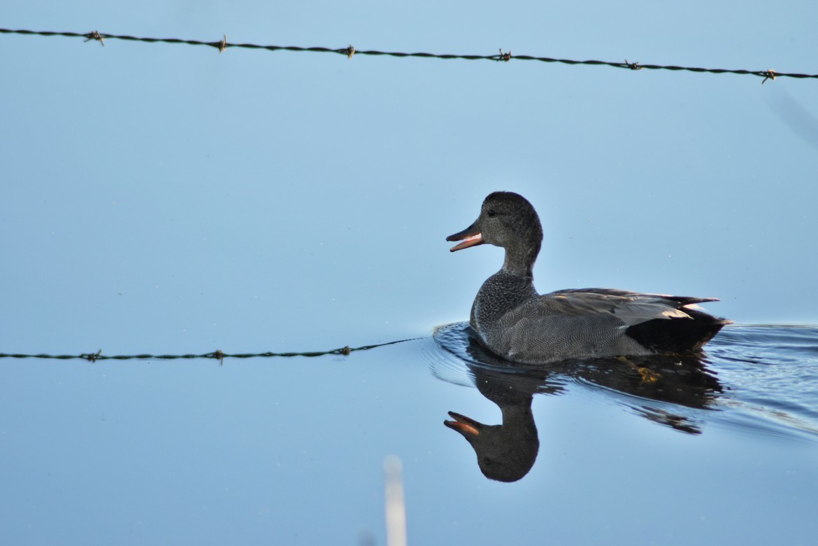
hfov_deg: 4.6
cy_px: 273
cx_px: 409
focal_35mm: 450
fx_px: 10224
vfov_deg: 3.1
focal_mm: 300
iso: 450
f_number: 5.6
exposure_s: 1/1000
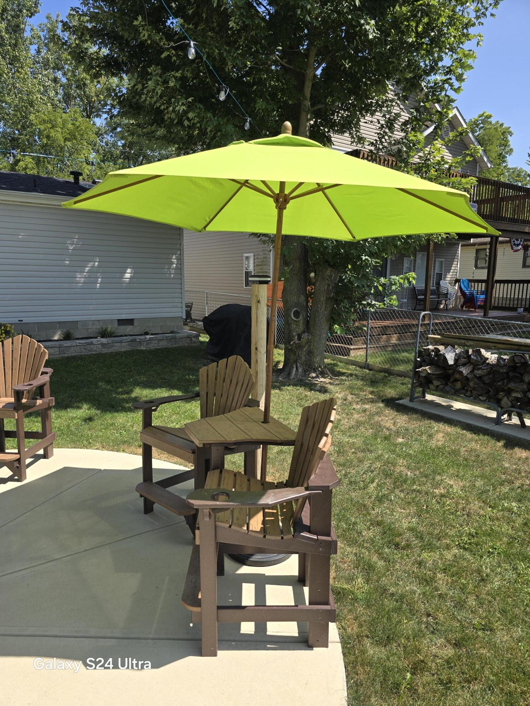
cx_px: 265
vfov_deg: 73.9
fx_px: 470
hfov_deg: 58.9
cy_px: 353
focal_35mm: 23
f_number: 1.7
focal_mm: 6.3
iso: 12
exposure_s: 1/474
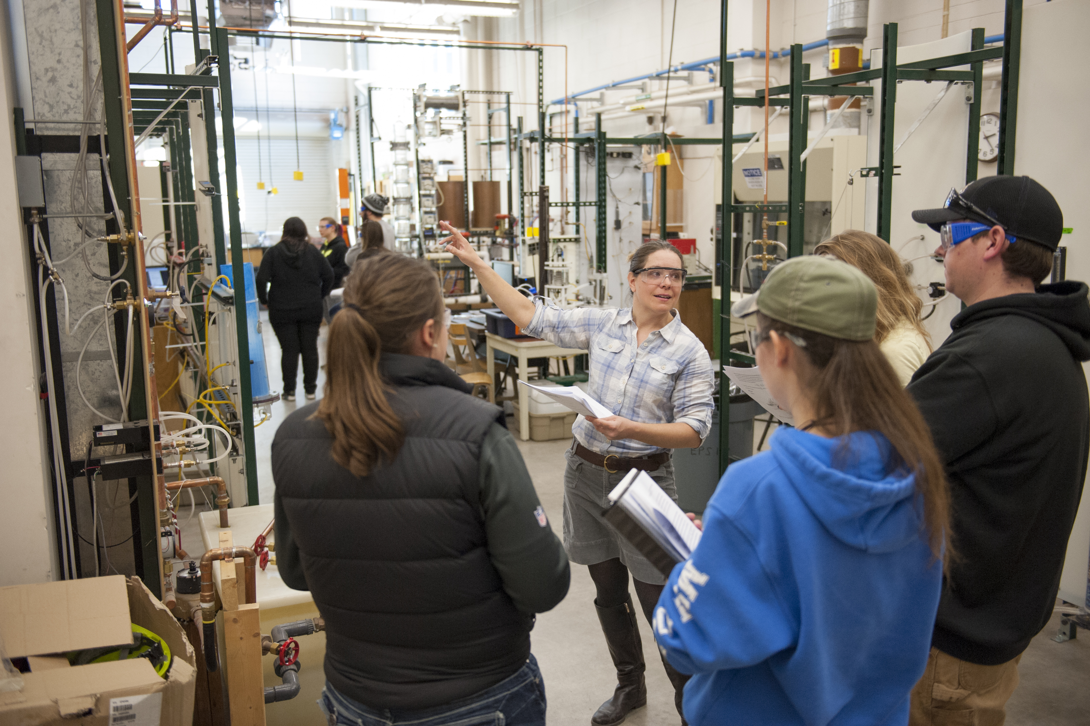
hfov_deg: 55.8
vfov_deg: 38.8
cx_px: 545
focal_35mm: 34
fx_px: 1029
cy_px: 363
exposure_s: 1/400
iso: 3200
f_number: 2.8
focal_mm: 34
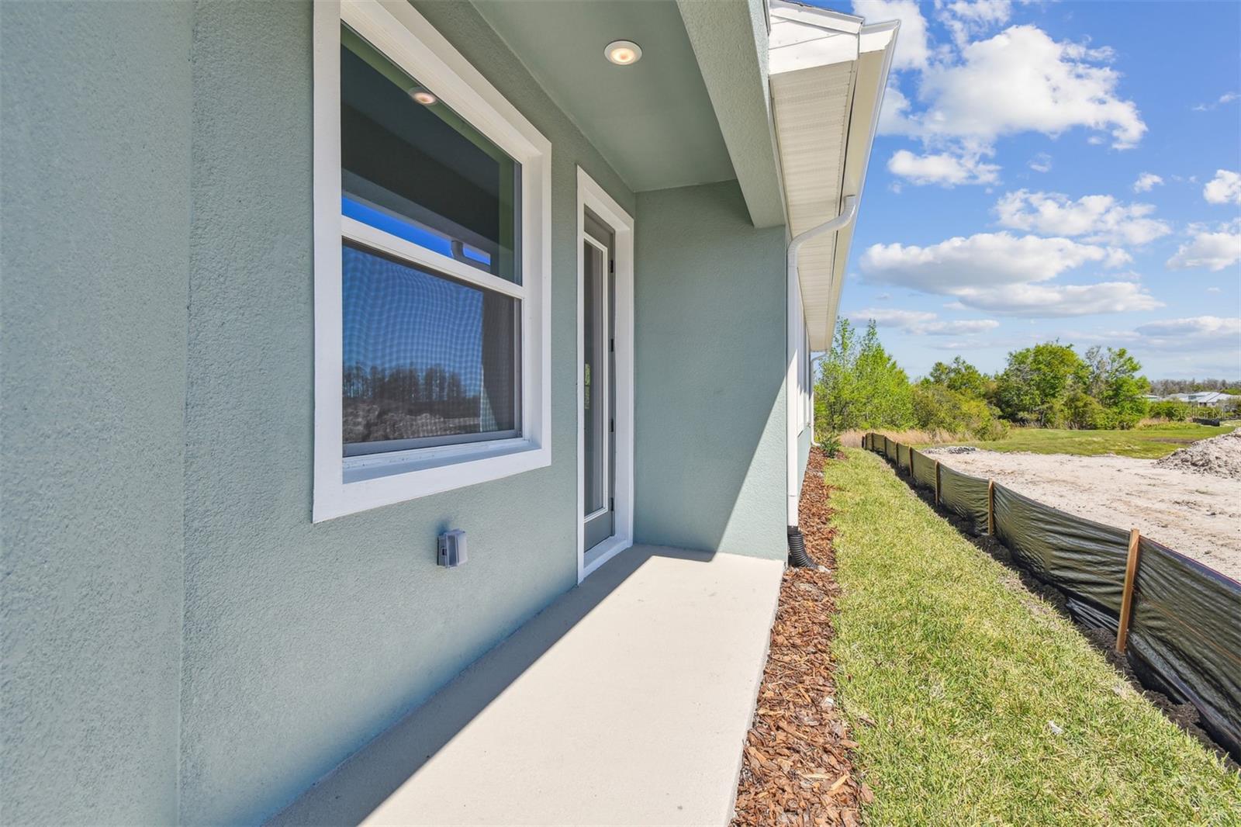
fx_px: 517
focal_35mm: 15
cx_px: 620
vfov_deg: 77.3
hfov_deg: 100.4
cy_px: 414
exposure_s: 1/400
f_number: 7.1
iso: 100
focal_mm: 10
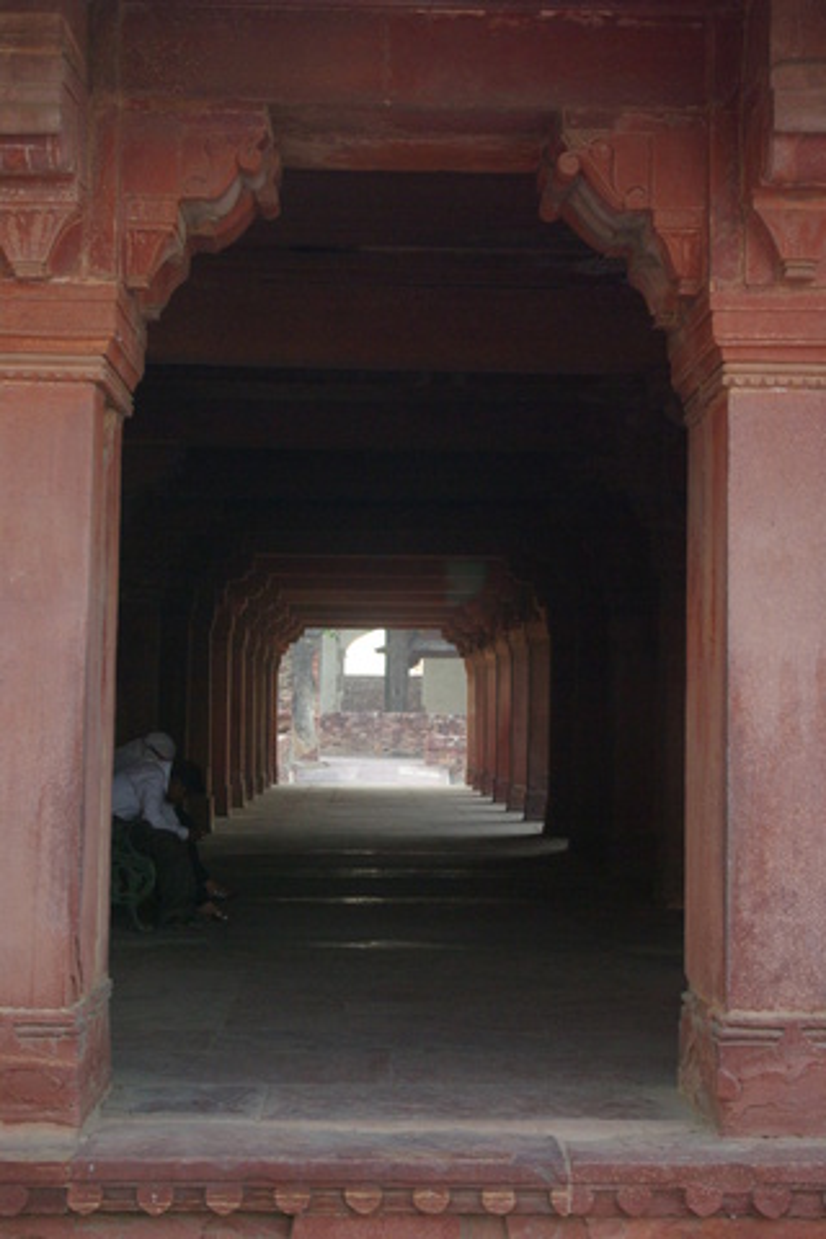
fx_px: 2065
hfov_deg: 22.6
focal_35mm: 60
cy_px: 620
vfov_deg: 33.4
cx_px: 413
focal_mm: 40
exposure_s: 1/90
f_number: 4.5
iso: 800
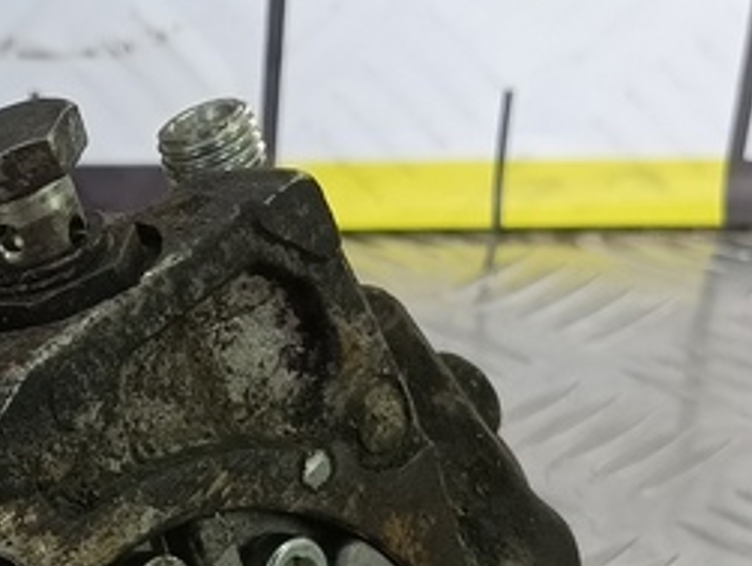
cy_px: 892
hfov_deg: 17.5
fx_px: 2393
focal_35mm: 110
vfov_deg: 12.7
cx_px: 12
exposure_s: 1/100
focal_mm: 4.11
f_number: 1.6
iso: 147
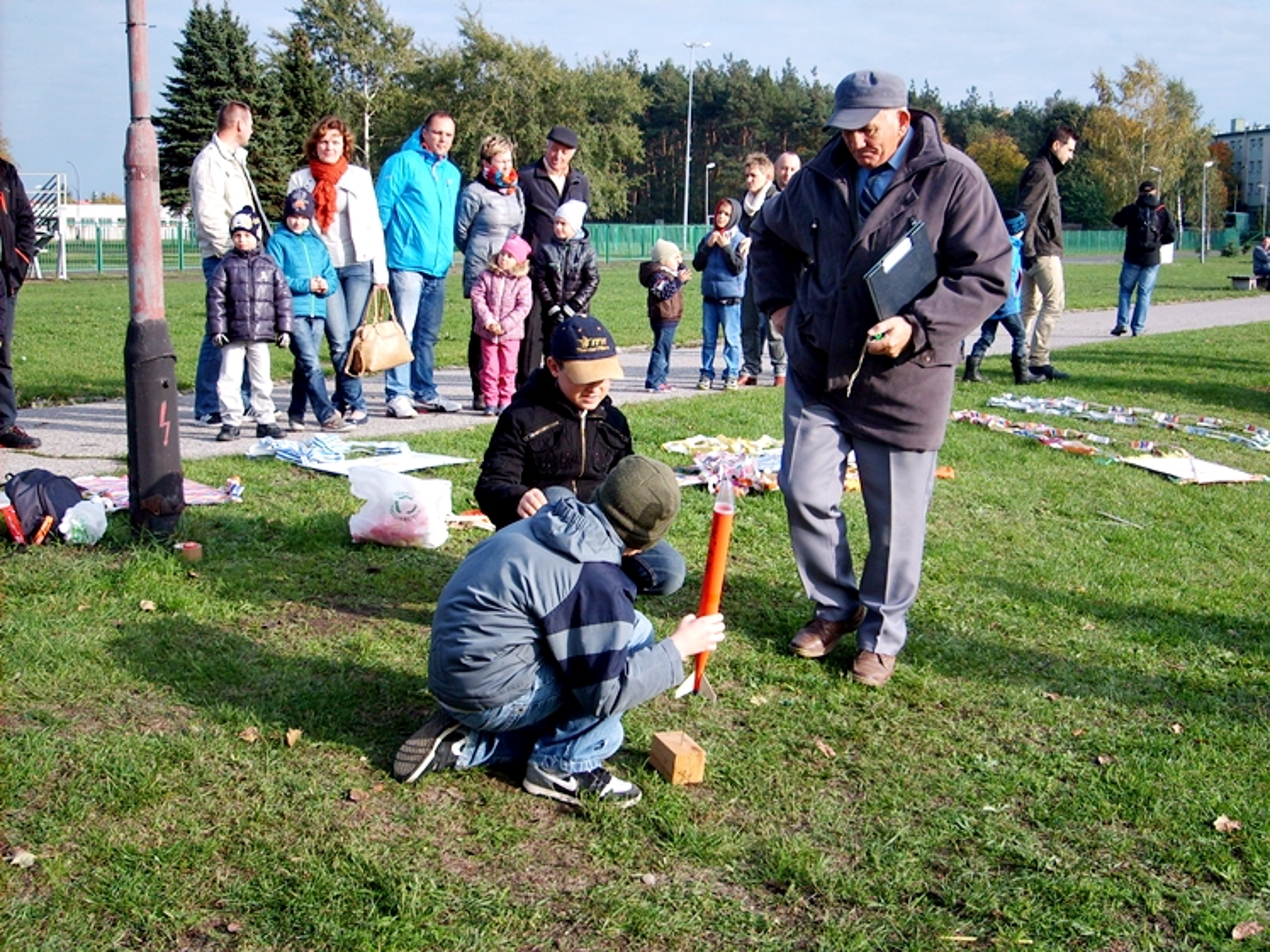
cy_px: 476
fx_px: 1578
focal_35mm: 43
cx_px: 635
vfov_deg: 33.6
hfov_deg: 43.9
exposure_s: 1/500
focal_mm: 7.2
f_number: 3
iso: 50
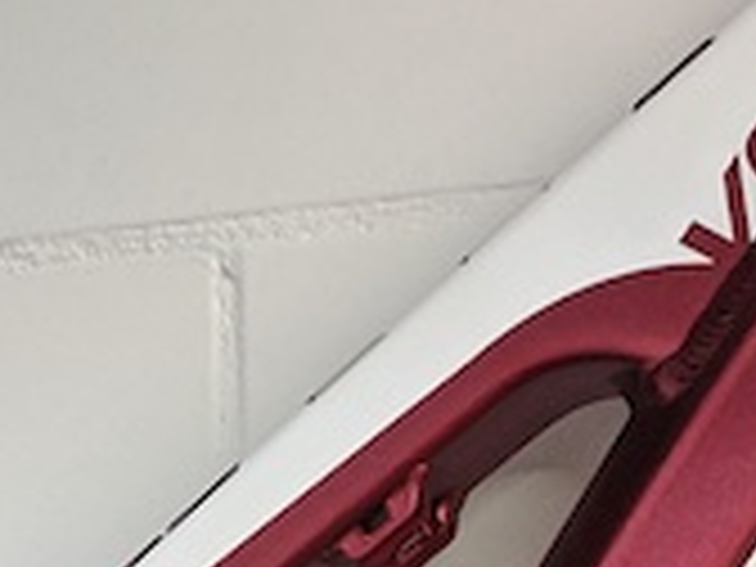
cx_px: 36
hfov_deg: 15.7
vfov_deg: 10.7
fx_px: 2708
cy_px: 1233
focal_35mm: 124
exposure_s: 1/60
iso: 587
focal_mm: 4.67
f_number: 2
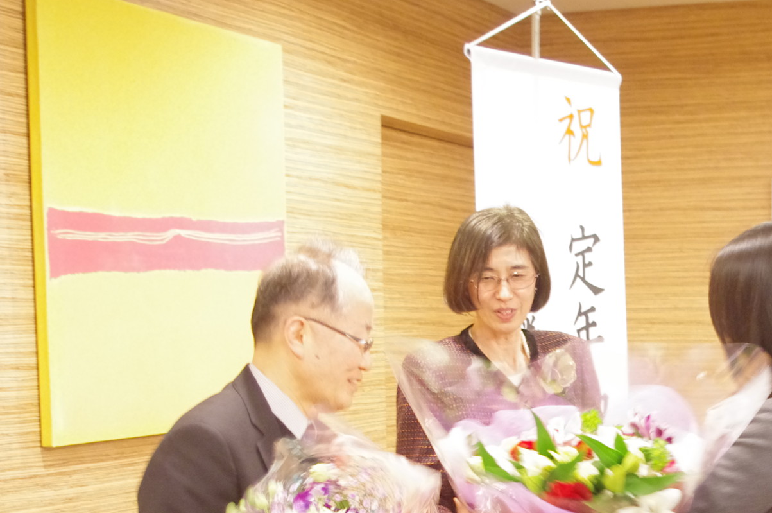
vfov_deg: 17.3
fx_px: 1649
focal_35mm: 77
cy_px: 500
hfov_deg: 25.7
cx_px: 651
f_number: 4
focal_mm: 24.38
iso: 2000
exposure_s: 1/13
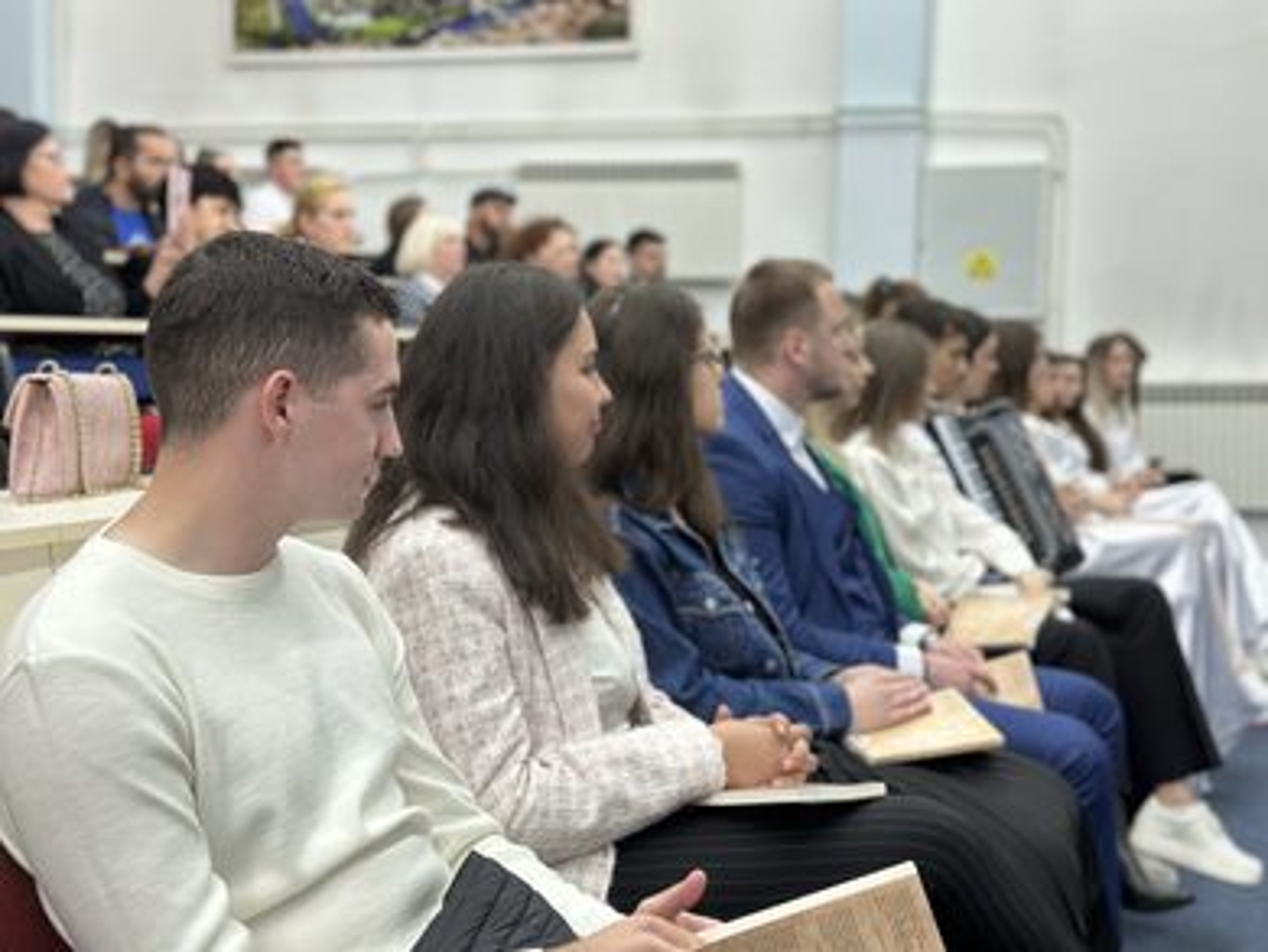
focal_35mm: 48
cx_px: 634
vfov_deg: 30.3
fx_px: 1759
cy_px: 476
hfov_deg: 39.6
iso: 320
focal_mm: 6.86
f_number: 1.78
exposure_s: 1/33
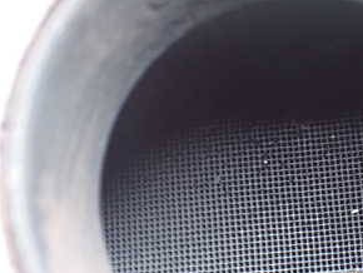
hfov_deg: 30.1
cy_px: 180
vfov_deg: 23.6
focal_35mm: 62
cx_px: 314
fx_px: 651
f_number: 2.3
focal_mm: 5.4
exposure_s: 1/40
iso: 800
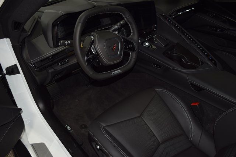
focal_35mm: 30
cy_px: 78
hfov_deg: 61.9
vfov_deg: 43.6
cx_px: 118
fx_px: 197
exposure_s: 1/60
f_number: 4
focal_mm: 20
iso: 400
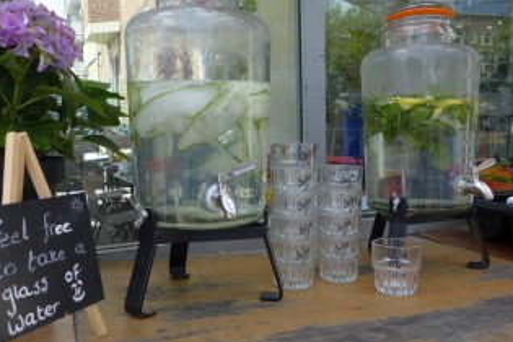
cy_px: 176
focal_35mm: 32
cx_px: 261
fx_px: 456
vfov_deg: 41.1
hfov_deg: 58.7
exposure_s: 1/1000
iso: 80
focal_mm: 4.7
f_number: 2
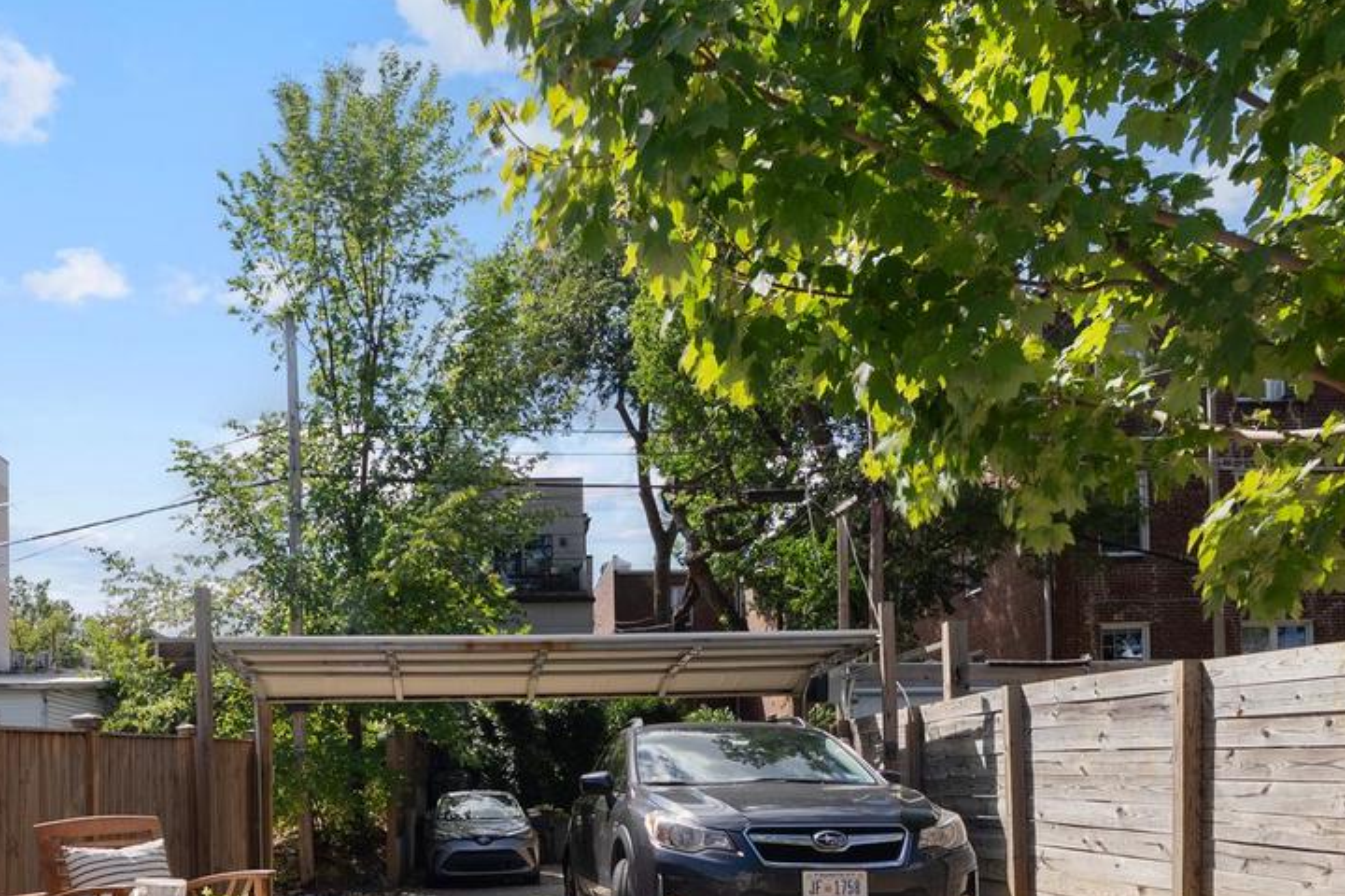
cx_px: 467
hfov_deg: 57.6
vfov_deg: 38.0
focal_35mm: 32
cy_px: 830
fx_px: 1195
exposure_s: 1/125
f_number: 8
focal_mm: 16
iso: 200
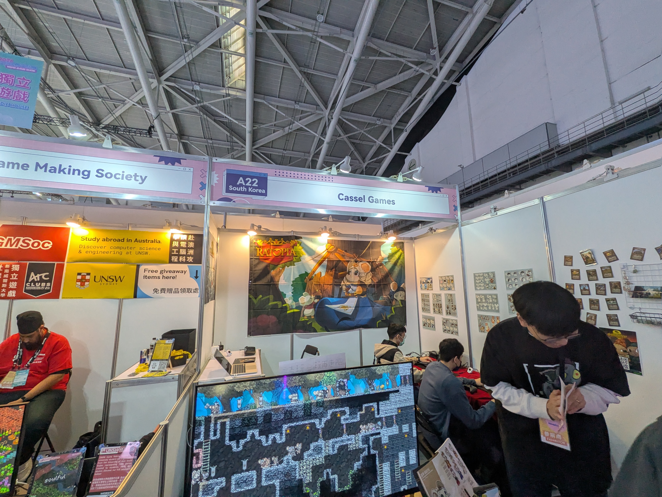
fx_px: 268
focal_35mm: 14
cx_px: 331
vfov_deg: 85.7
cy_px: 248
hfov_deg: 102.1
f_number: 2.2
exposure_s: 1/100
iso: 142
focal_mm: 1.83
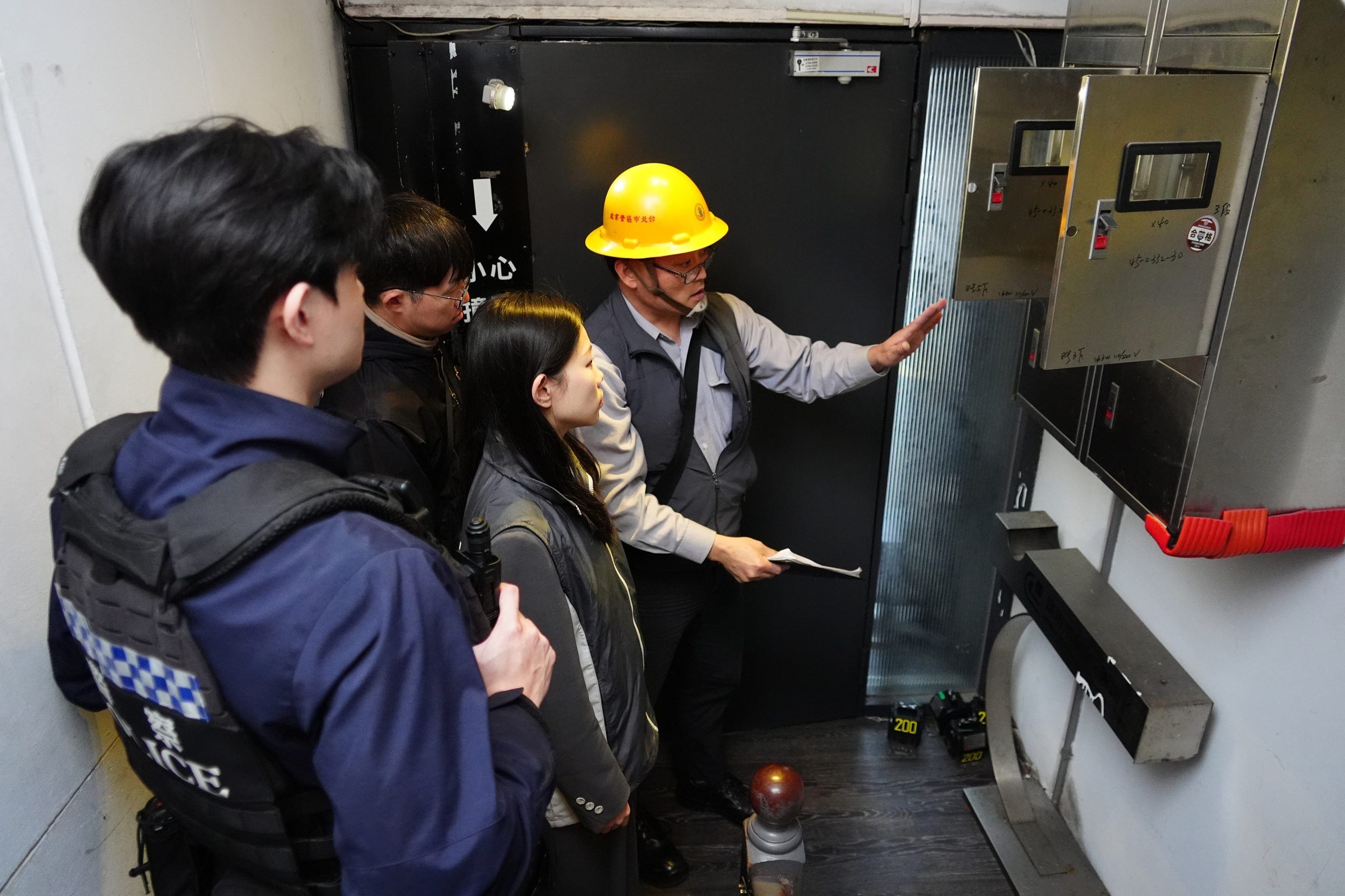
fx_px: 897
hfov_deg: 73.7
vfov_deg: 53.1
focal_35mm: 24
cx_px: 672
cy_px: 448
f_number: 3.5
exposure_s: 1/160
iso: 5000
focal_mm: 24
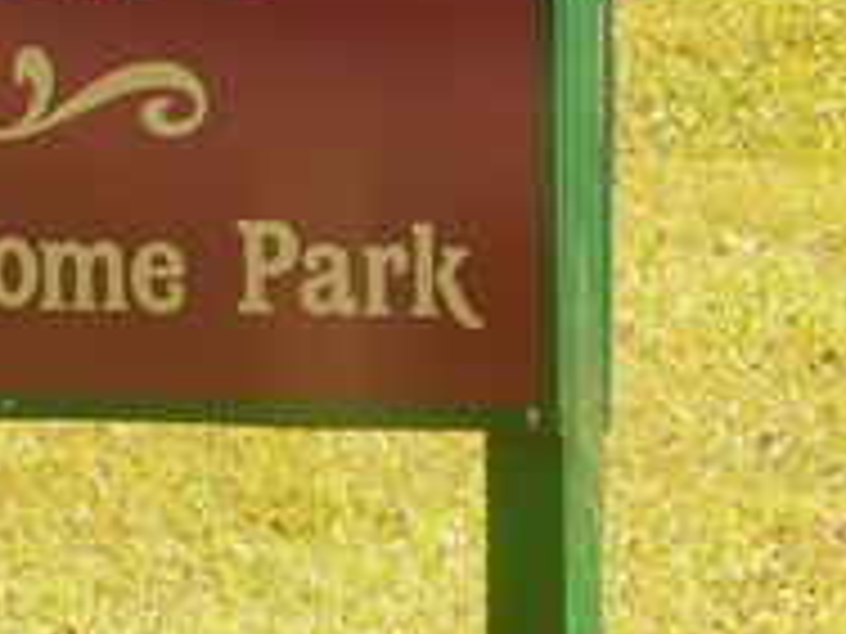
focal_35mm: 537
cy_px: -88
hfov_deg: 3.7
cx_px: -4
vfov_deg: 2.8
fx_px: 13124
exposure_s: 1/160
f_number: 5.4
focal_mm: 35.9
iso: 125
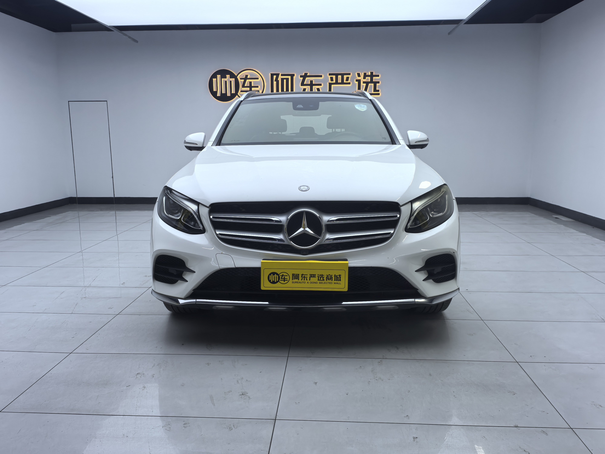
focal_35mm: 28
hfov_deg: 63.4
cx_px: 302
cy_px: 227
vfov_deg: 49.7
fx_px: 489
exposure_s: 1/100
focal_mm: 6.35
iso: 80
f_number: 4
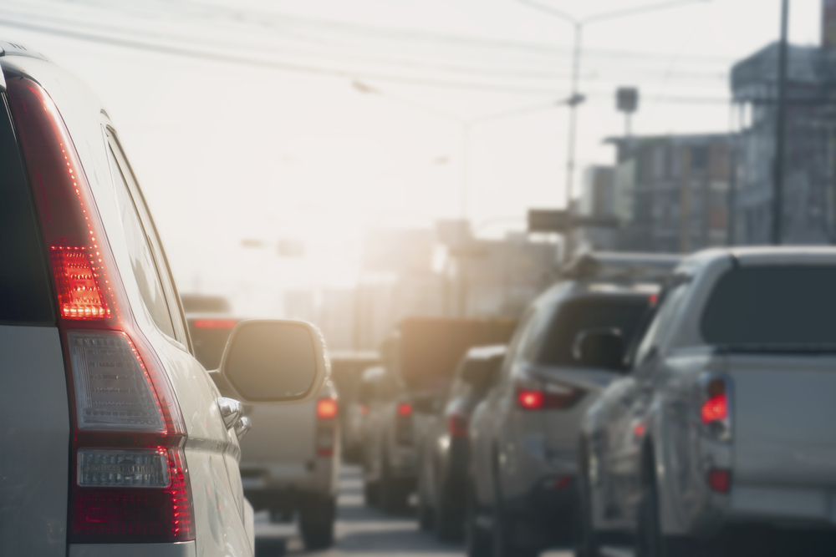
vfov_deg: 7.7
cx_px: 418
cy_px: 278
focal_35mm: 178
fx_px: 4145
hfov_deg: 11.5
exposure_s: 1/320
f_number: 9
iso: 250
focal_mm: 119
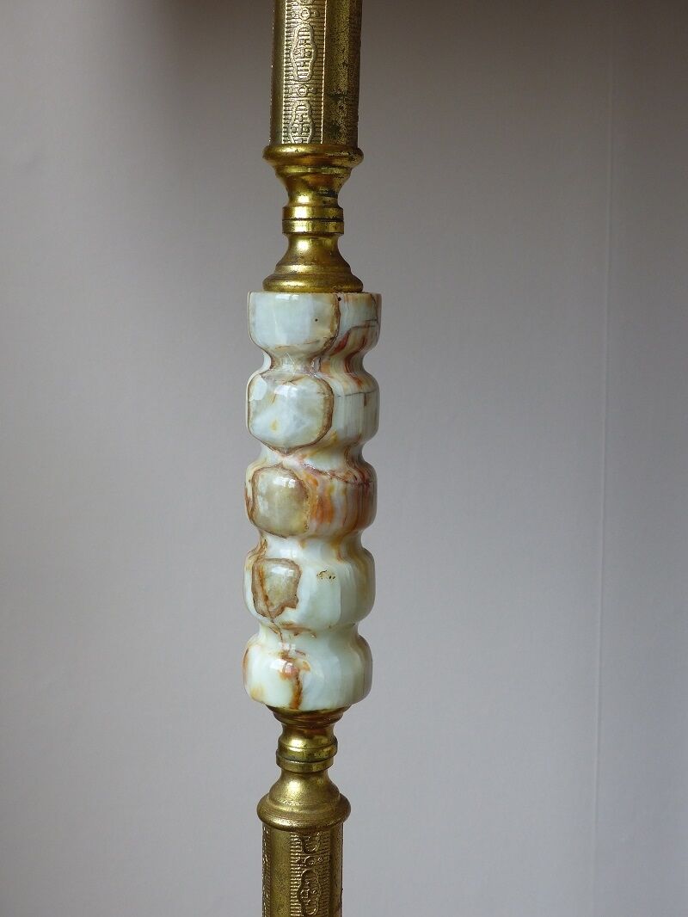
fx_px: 1245
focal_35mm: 47
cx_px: 344
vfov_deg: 40.4
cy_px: 458
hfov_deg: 30.9
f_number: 3.2
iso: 100
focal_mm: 8.4
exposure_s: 1/125
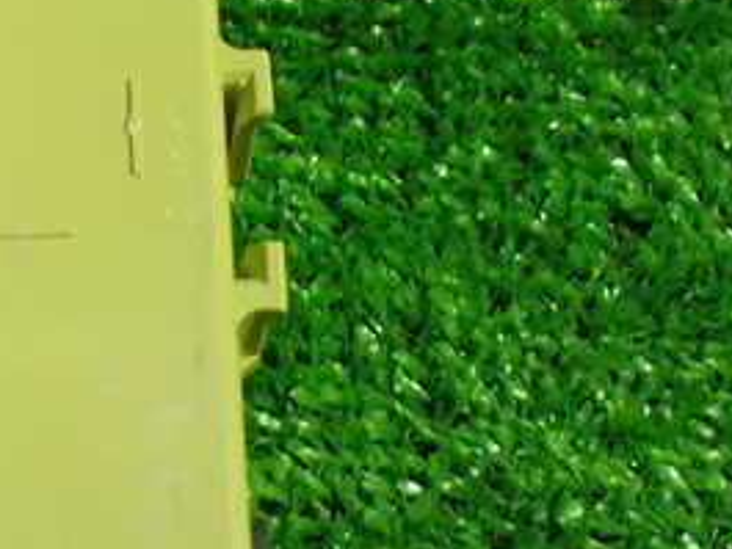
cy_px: 315
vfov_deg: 17.2
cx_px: -66
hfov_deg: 21.6
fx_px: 1819
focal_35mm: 86
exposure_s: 1/40
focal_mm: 6.83
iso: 800
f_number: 2.7
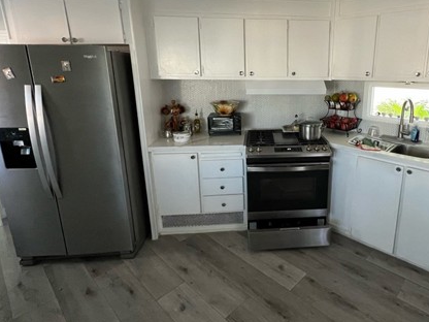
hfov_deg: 79.6
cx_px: 278
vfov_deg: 65.3
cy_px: 128
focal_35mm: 20
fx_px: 248
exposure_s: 1/60
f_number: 1.8
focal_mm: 1.57
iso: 320
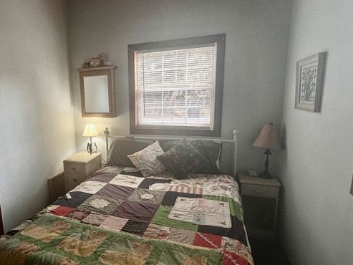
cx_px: 130
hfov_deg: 80.1
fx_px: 204
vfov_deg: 65.8
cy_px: 148
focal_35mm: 20
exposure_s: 1/120
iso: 100
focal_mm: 2.22
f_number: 2.2
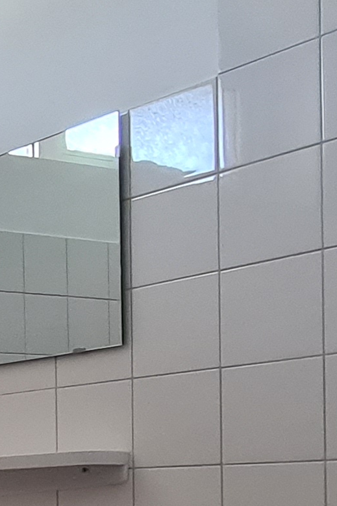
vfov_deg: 27.2
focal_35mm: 70
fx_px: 983
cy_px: 512
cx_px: -433
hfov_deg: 14.3
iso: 250
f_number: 2.2
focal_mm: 2.2
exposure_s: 1/50
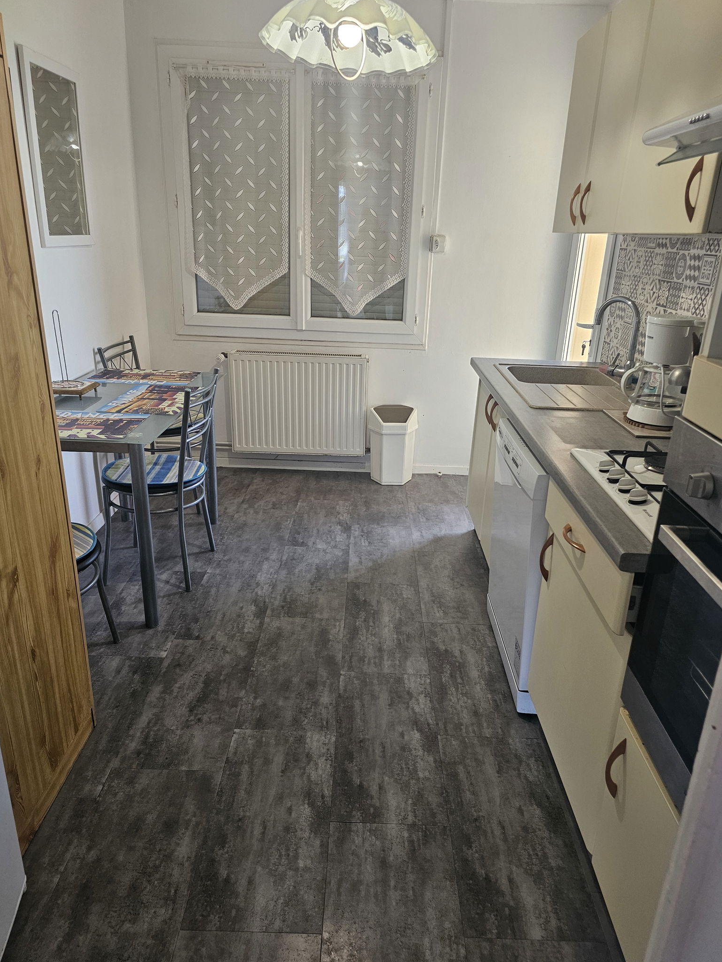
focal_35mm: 24
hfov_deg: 56.8
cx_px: 361
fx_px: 667
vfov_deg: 71.6
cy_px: 477
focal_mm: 6.3
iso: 160
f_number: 1.7
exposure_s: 1/100
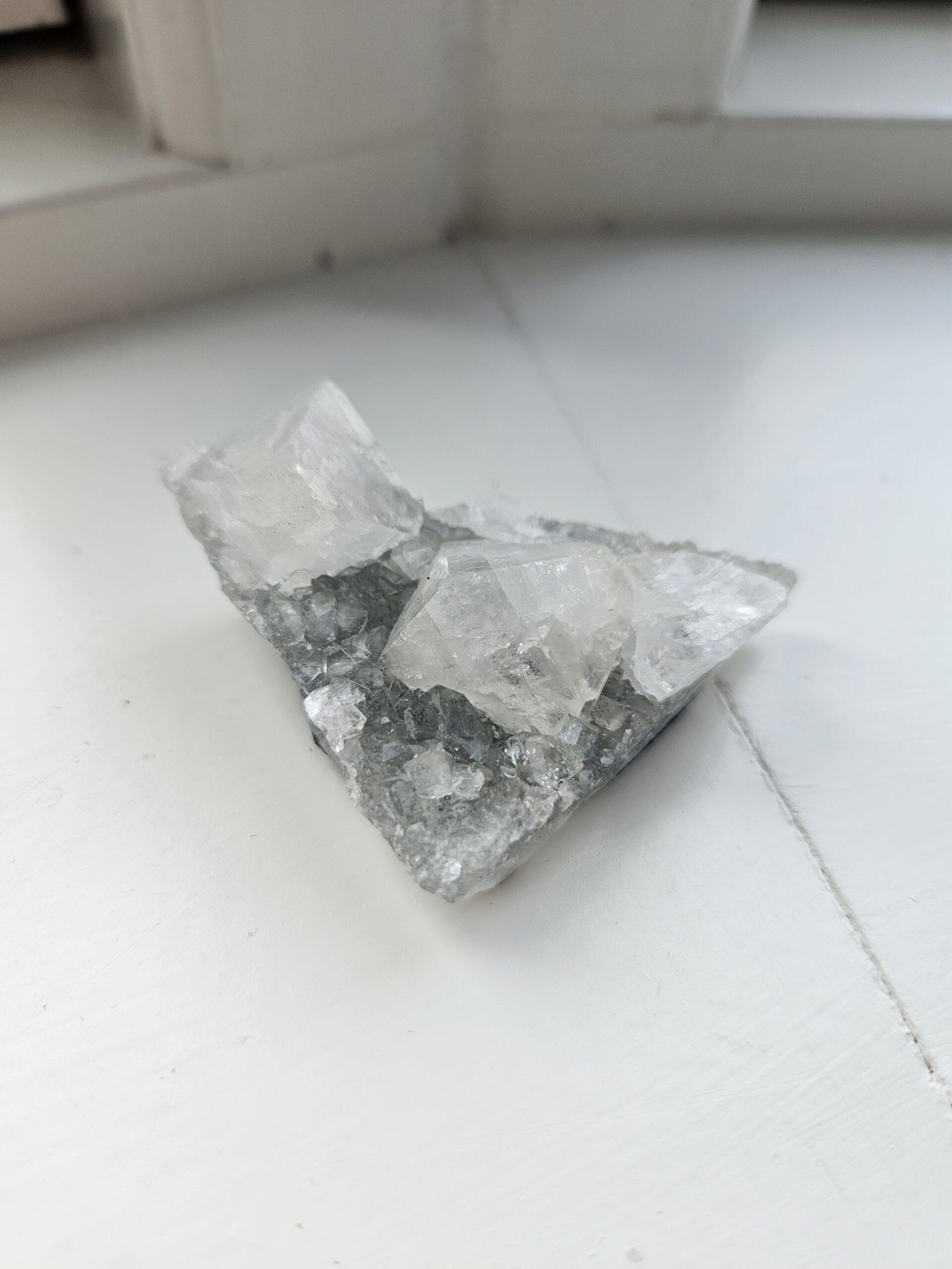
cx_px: 476
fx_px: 843
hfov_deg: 58.9
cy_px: 634
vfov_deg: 73.9
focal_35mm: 23
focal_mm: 5.4
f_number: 1.8
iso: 32
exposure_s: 1/100
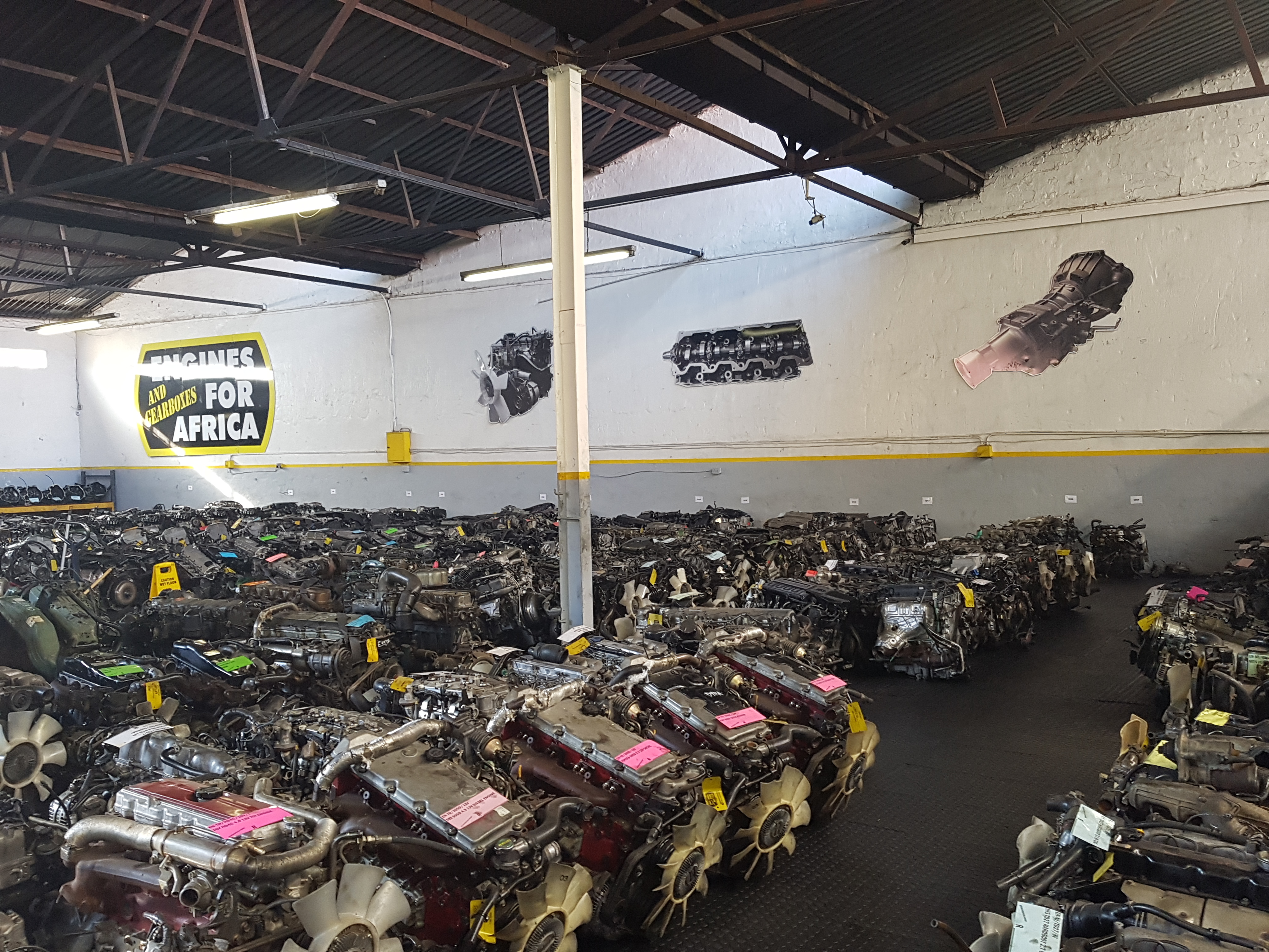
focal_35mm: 26
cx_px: 634
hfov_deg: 67.3
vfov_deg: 53.1
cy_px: 476
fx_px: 953
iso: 125
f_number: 1.7
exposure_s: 1/50
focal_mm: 4.2
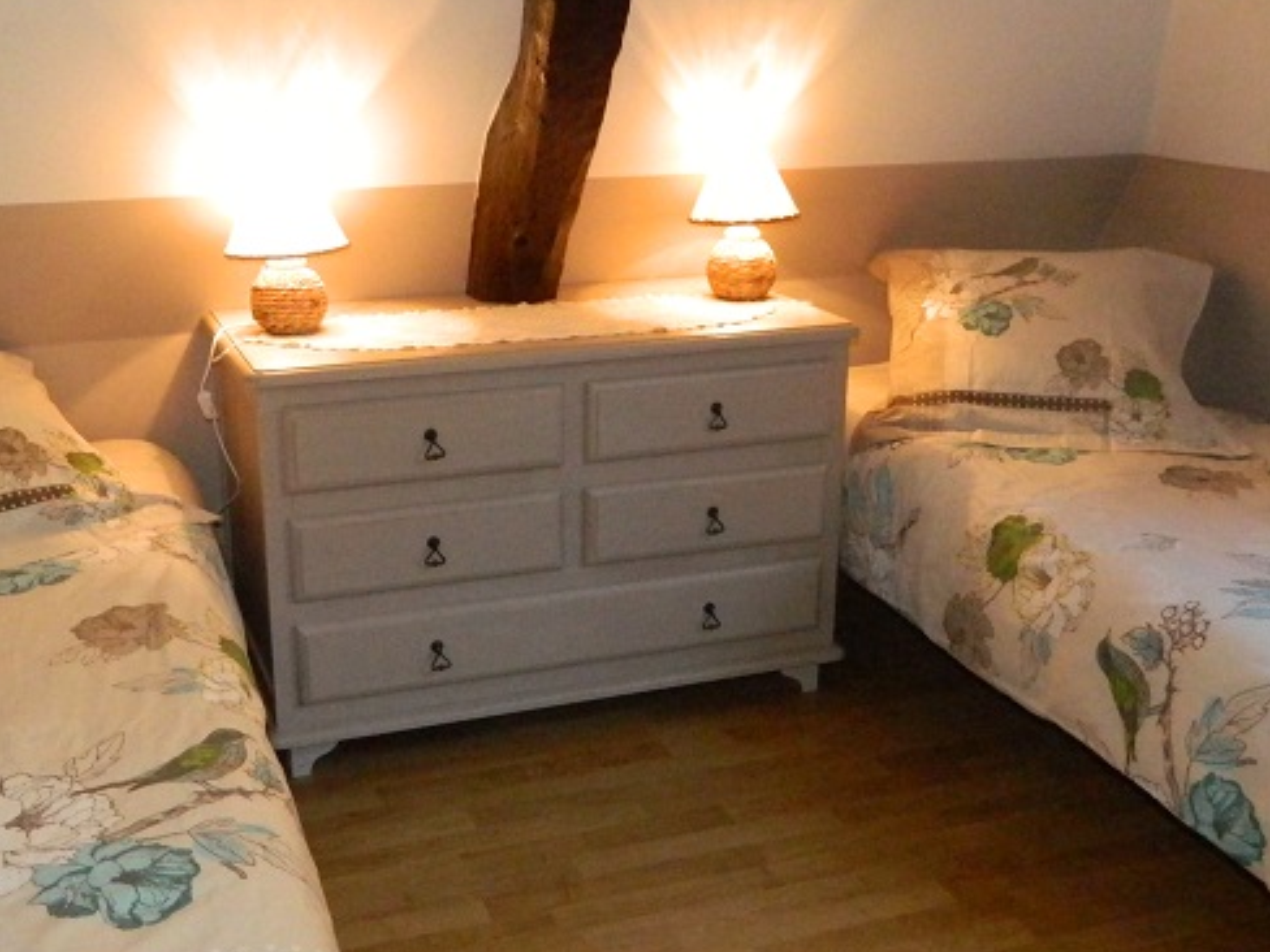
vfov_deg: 35.1
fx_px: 1504
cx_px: 578
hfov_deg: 45.7
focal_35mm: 41
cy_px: 455
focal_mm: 4.5
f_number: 3.1
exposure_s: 1/100
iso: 800
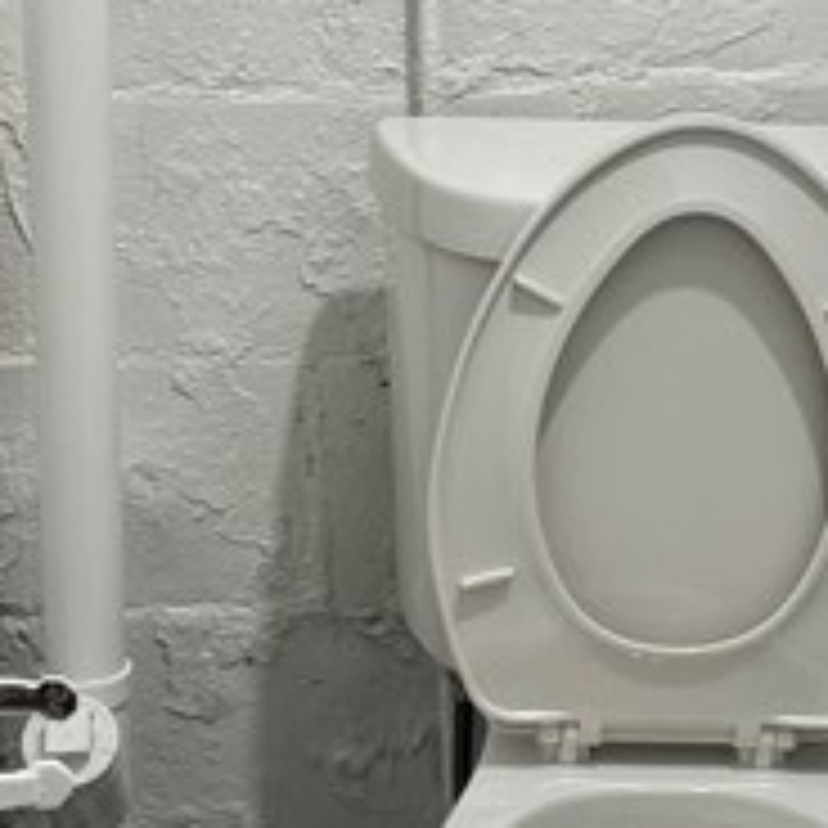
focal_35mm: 118
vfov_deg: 14.7
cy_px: 158
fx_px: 3193
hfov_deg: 14.8
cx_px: 436
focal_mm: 6.76
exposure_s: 1/120
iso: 160
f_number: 1.78
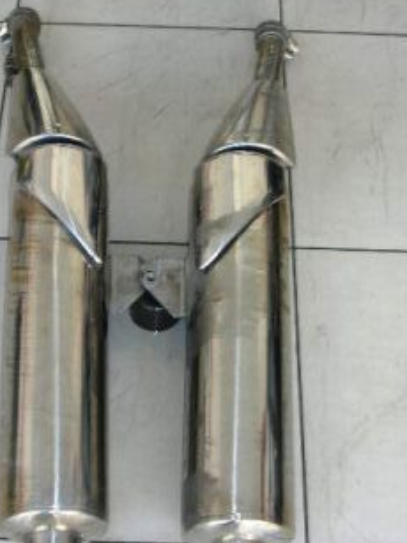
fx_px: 1098
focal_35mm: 70
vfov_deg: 27.8
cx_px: 168
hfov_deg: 21.0
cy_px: 290
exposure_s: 1/30
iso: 50
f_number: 3.2
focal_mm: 8
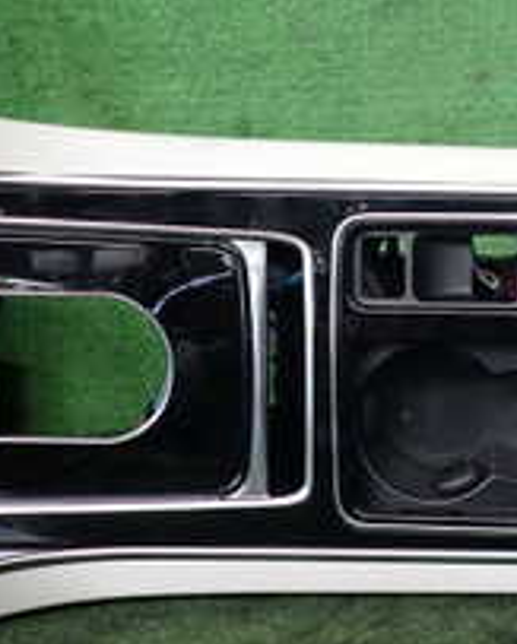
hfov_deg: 20.7
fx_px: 1374
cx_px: 507
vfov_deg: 26.2
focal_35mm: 72
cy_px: 203
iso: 200
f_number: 2
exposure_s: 1/60
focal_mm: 4.5
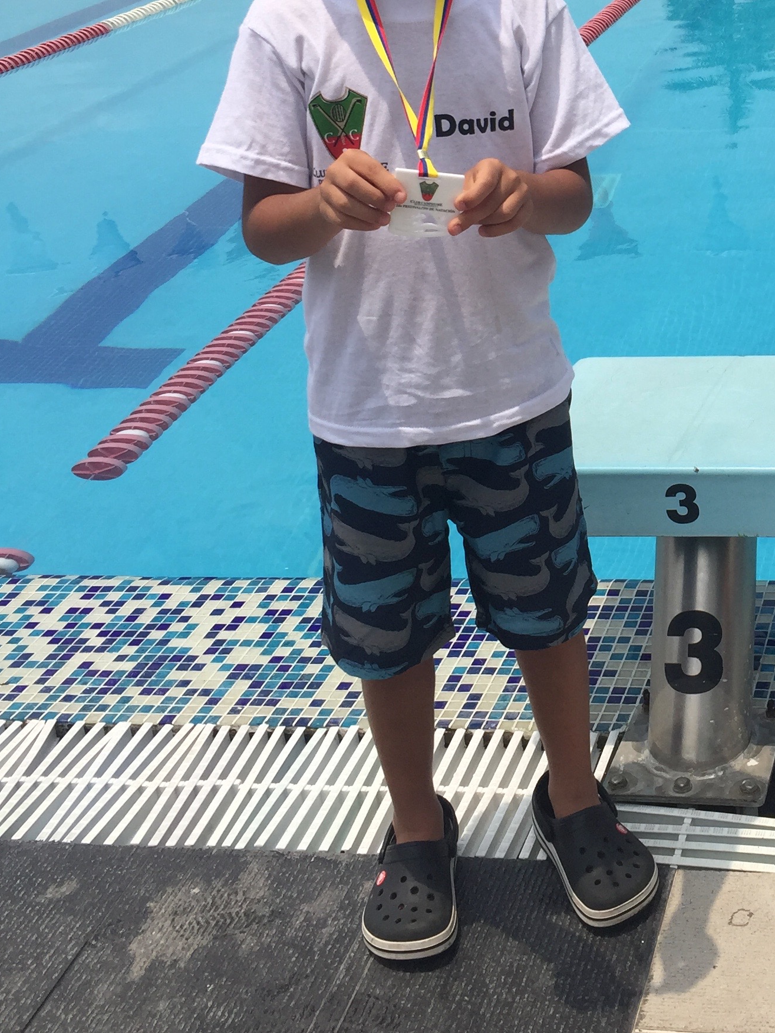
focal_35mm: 54
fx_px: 1612
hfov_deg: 26.0
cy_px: 236
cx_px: 720
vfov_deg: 34.6
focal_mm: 4.15
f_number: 2.2
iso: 32
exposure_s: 1/4405
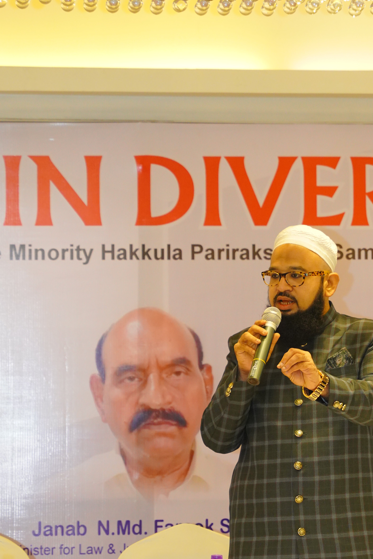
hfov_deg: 8.8
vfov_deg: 13.2
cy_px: 288
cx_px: 269
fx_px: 2409
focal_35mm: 155
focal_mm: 70
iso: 1600
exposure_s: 1/200
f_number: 2.8
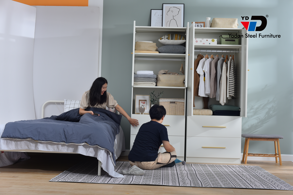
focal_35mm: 50
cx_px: 146
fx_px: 407
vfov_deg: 27.0
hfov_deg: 39.6
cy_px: 98
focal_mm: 50
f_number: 6.7
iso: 100
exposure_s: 1/180
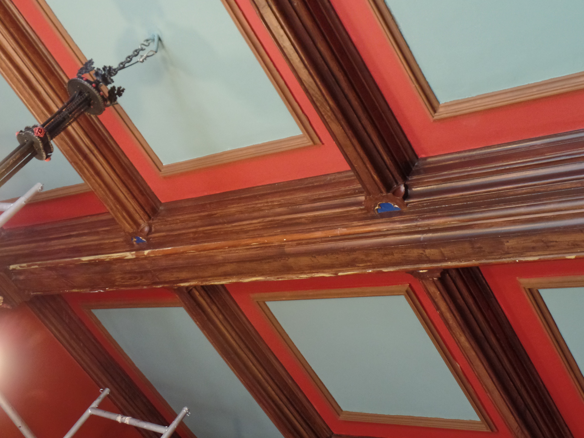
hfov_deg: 36.8
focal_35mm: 52
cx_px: 292
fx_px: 877
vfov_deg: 28.0
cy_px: 219
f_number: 3.4
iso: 480
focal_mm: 9.2
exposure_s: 1/15
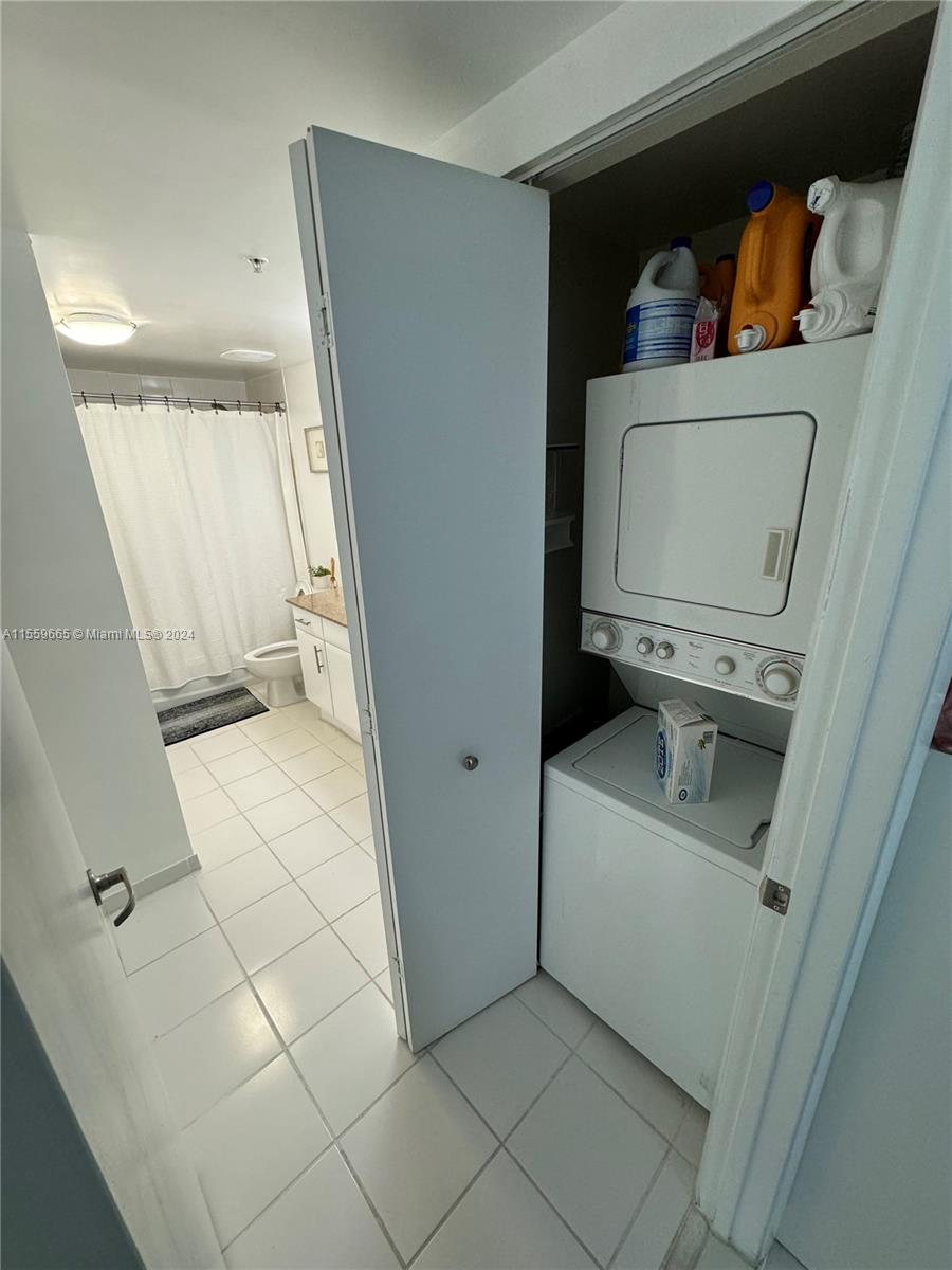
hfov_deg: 85.7
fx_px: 513
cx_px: 476
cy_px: 635
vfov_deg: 102.1
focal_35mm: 14
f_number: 2.2
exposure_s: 1/120
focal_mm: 2.22
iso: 200
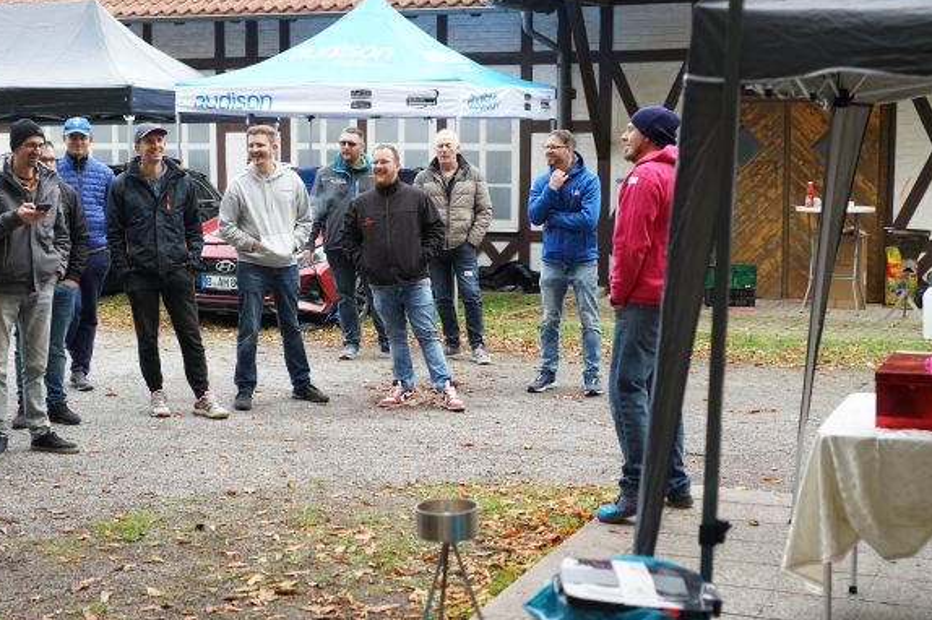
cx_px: 416
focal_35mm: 61
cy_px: 310
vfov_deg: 22.2
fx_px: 1578
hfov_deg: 32.9
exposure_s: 1/200
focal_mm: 50
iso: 400
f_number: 3.5
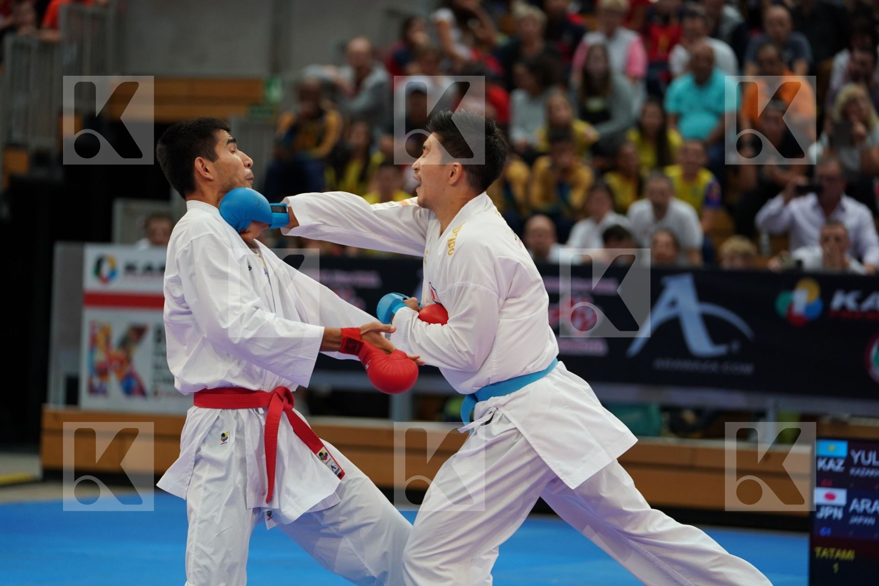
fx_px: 3662
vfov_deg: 9.1
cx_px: 440
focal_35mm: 150
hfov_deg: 13.7
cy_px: 293
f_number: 2.8
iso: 1600
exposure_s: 1/1000
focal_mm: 150
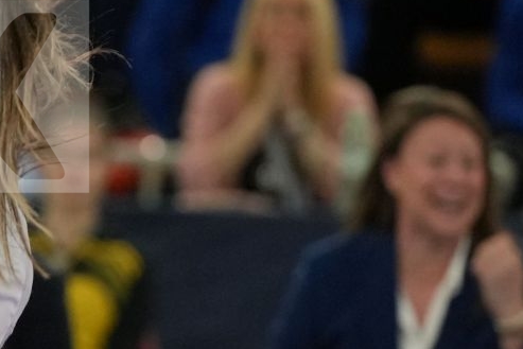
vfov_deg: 1.6
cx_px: -369
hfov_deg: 2.4
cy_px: 97
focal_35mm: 843
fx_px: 12250
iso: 2000
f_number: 2.8
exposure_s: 1/1000
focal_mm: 154
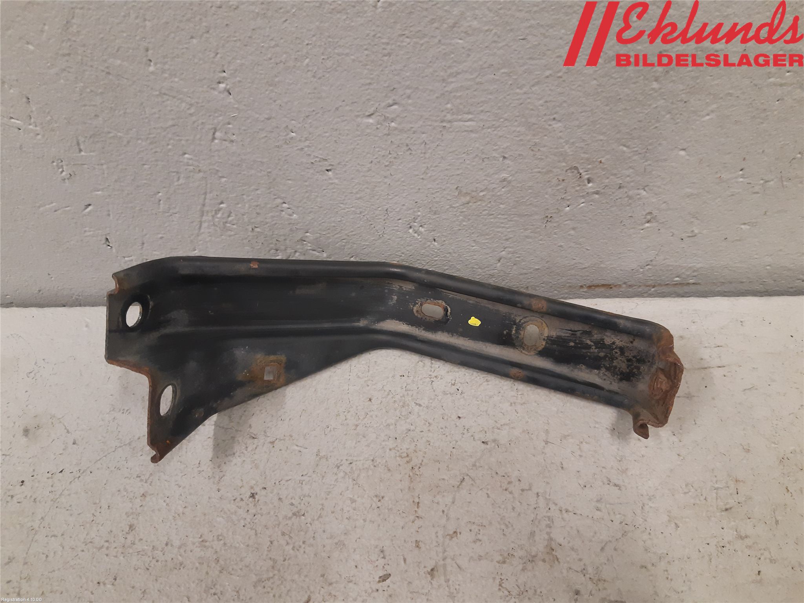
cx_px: 402
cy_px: 302
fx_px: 604
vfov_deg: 53.1
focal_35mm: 26
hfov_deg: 67.3
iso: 200
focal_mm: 3.93
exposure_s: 1/50
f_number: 1.7
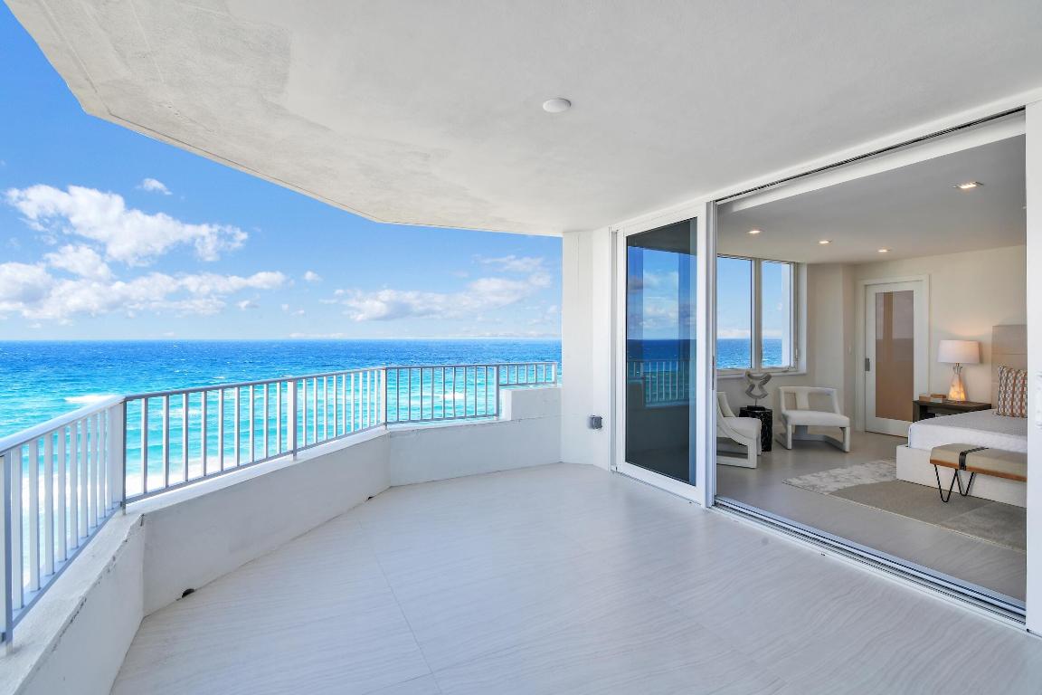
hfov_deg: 96.7
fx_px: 463
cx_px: 521
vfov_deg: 73.7
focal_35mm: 16
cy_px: 348
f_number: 11
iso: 400
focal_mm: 16
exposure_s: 1/125
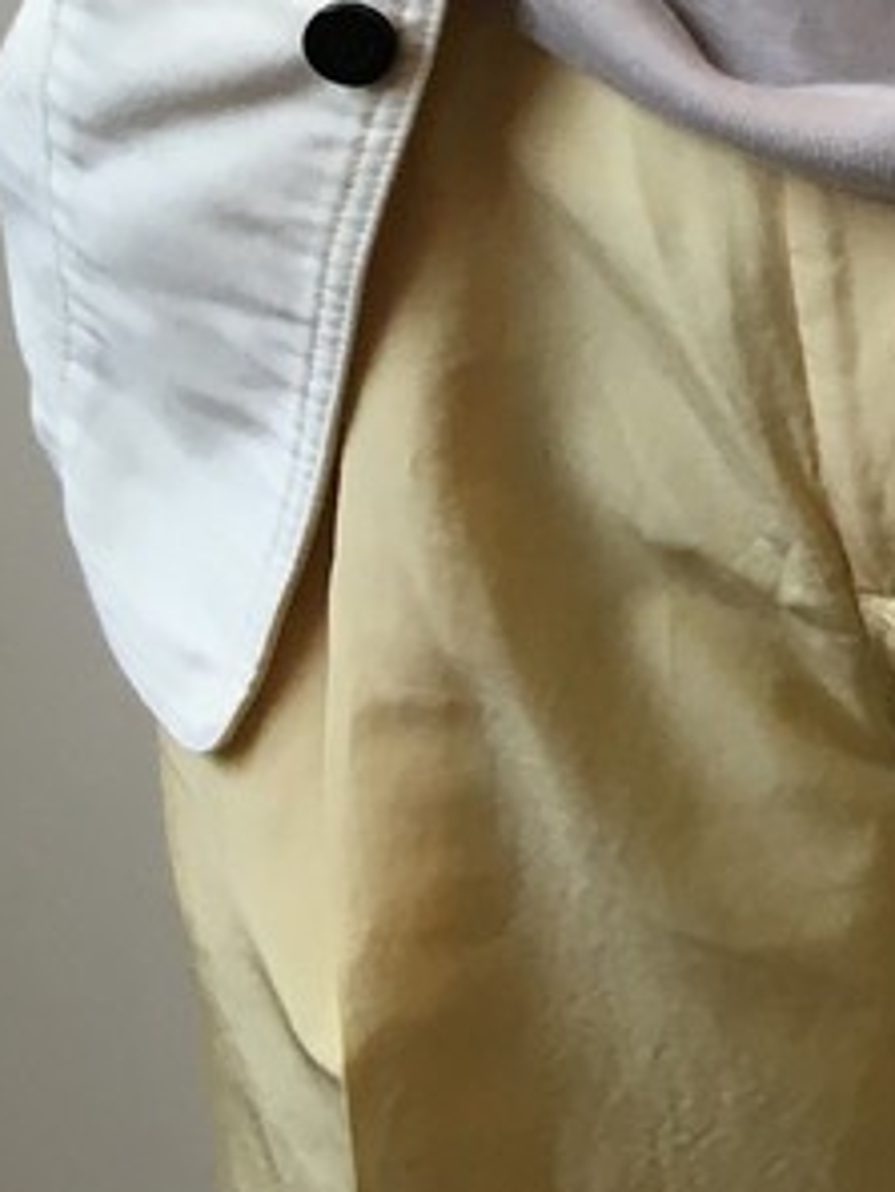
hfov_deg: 11.9
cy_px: -321
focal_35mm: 117
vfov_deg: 16.0
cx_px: 1505
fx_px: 4031
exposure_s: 1/30
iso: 25
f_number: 2.2
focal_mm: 4.15
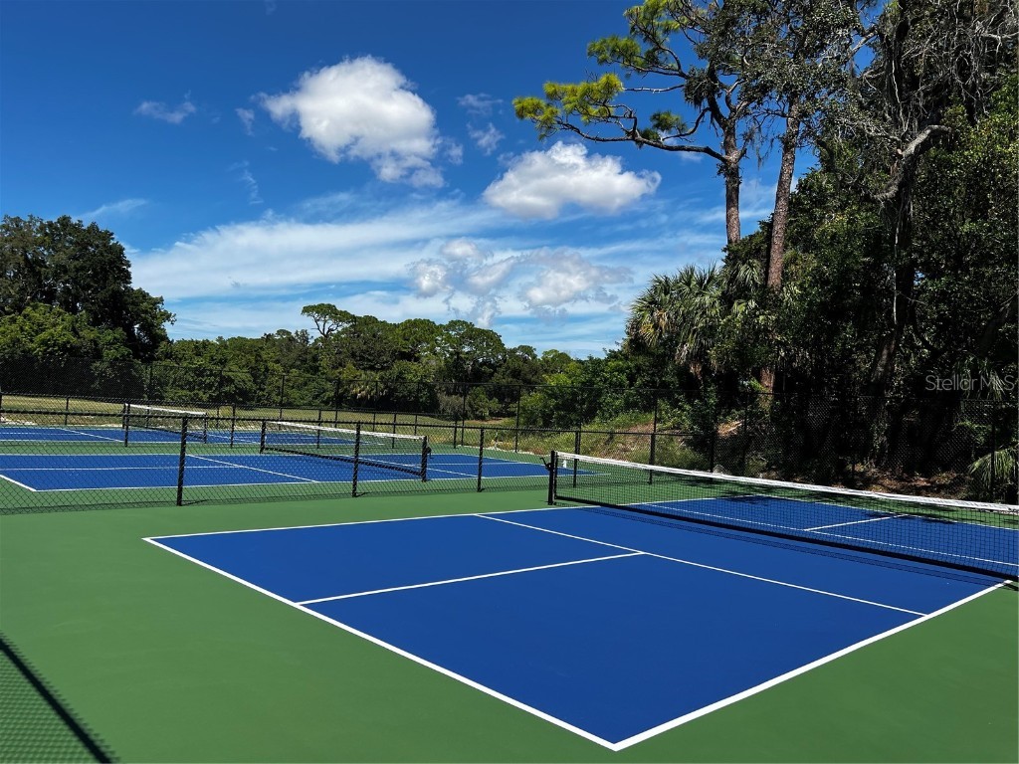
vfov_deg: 53.1
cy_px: 382
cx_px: 510
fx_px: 765
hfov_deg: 67.3
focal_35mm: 26
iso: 50
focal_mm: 5.7
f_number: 1.5
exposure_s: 1/4630
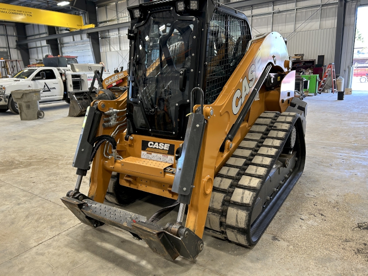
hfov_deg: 67.3
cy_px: 138
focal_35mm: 26
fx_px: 276
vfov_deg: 53.1
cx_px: 184
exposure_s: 1/60
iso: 80
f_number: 1.5
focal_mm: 5.7
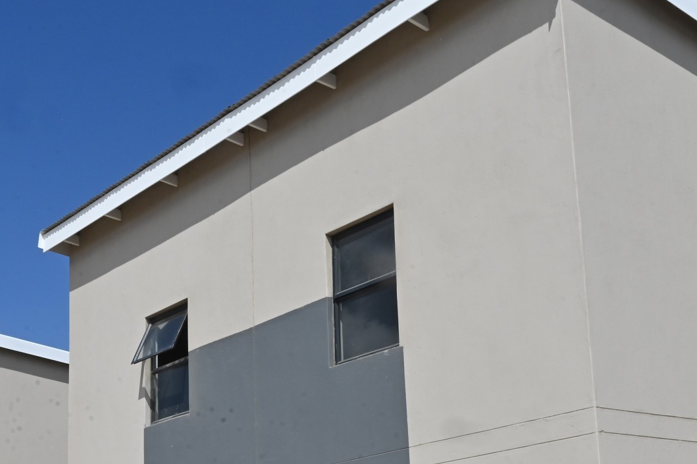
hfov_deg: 34.5
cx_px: 313
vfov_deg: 22.8
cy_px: 410
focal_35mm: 58
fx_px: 1122
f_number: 22
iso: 320
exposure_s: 1/250
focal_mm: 24
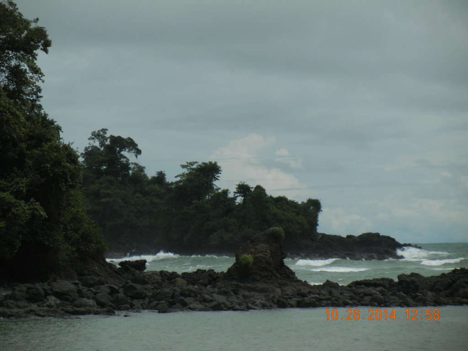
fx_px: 2704
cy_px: 176
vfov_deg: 7.4
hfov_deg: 9.9
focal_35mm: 200
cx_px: 234
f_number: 9.4
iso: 160
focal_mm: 36
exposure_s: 1/635
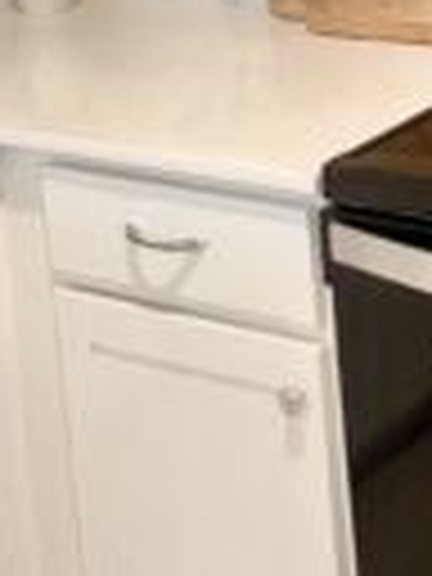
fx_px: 1348
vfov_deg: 22.1
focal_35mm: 81
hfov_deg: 17.0
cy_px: -130
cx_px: 576
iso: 200
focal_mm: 1.57
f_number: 1.8
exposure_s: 1/60
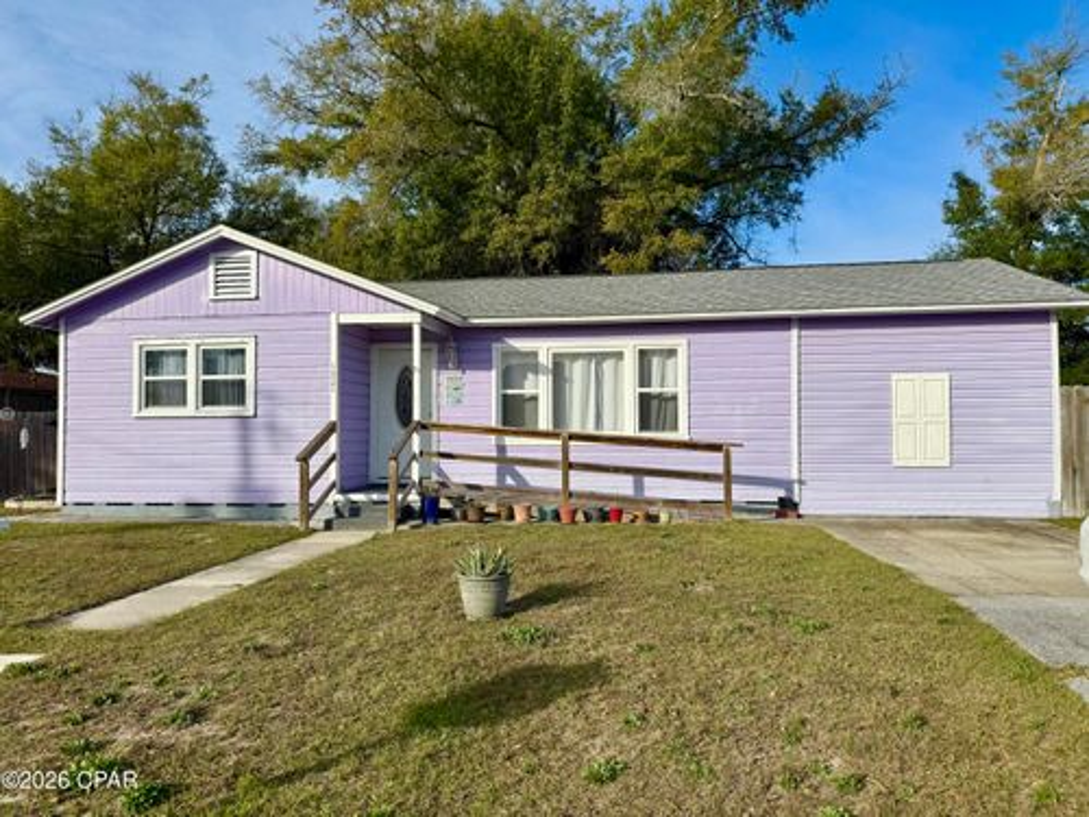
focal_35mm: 24
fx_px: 755
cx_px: 544
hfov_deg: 71.6
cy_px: 408
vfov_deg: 56.8
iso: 80
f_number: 1.78
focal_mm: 6.76
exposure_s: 1/5714
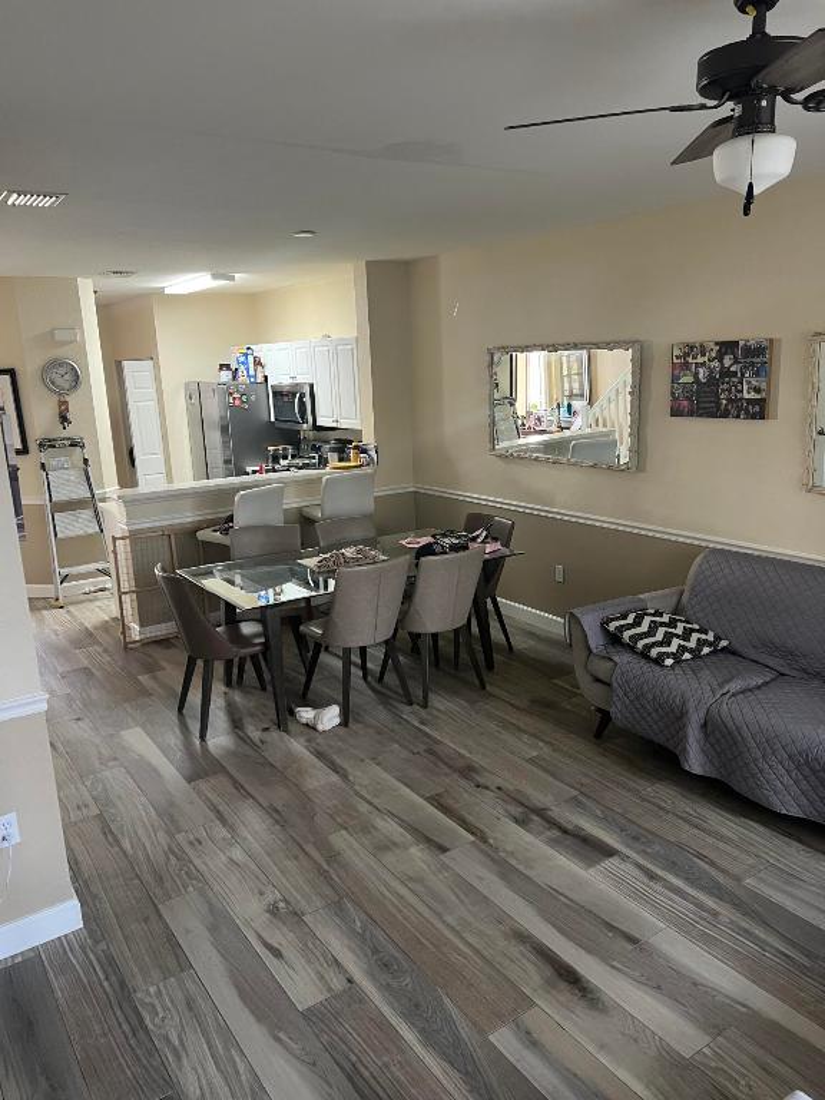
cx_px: 412
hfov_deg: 53.1
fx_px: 826
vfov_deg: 67.3
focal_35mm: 26
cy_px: 550
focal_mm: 5.7
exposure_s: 1/60
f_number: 1.5
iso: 250
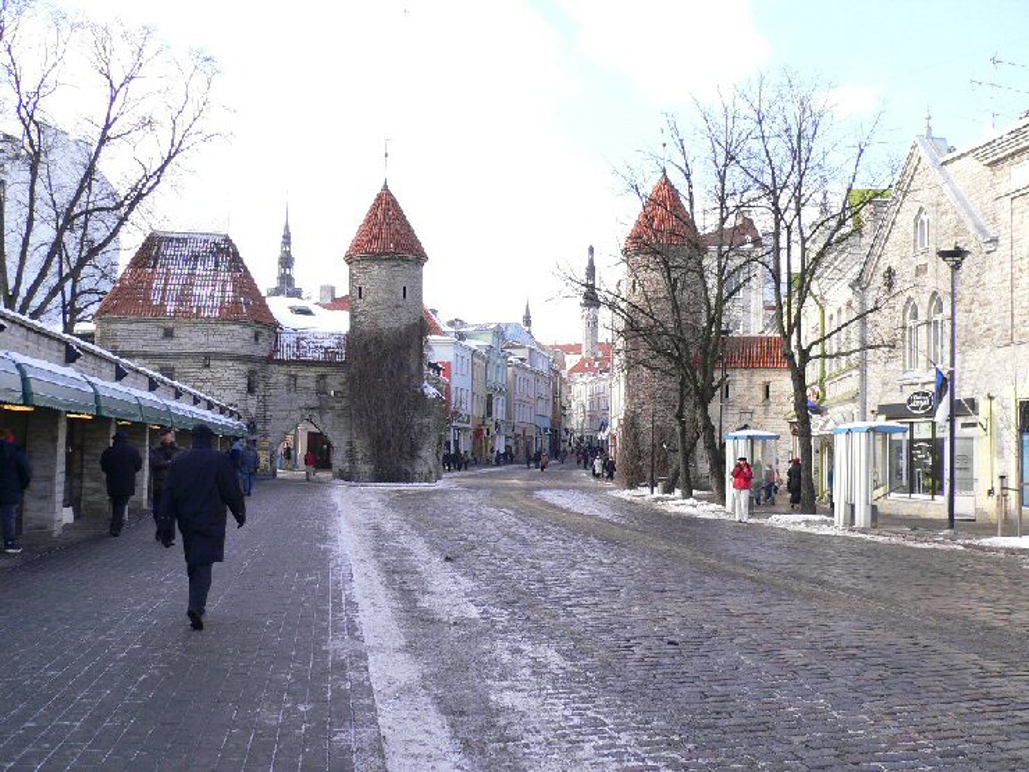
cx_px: 514
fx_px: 1040
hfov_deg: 52.6
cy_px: 386
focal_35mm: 35
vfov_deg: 40.7
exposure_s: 1/100
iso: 80
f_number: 5.6
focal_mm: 5.8
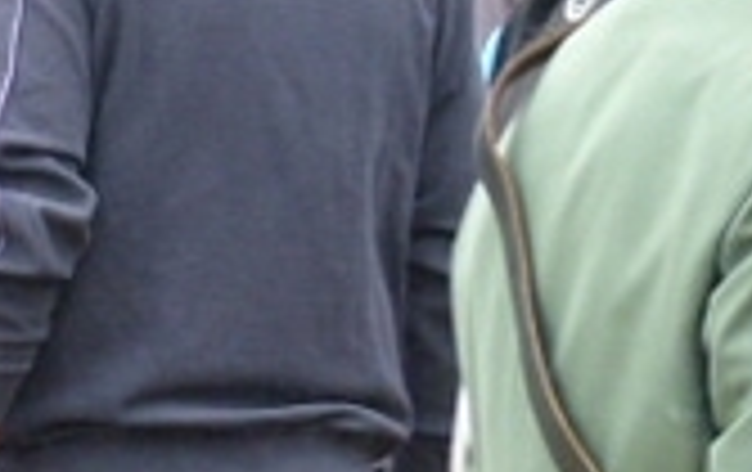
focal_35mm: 445
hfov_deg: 4.7
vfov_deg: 3.0
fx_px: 9135
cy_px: 279
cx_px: -261
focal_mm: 21.1
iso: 160
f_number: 3.5
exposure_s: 1/60
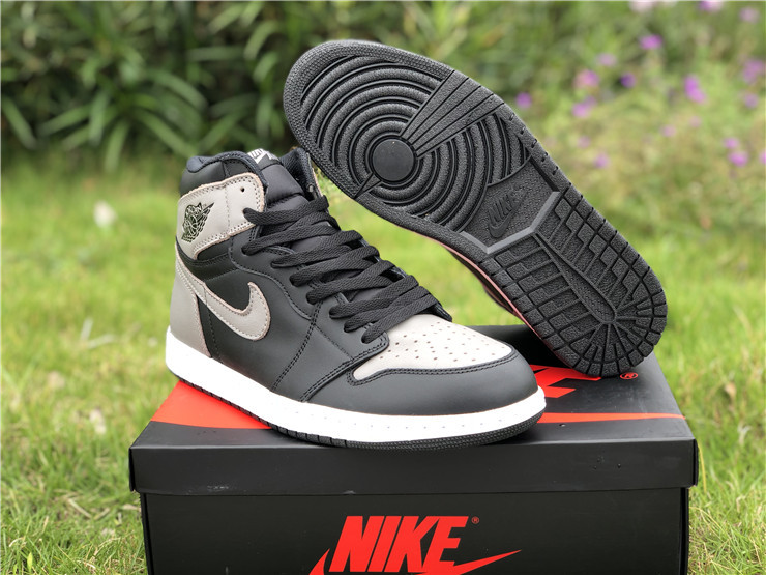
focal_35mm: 52
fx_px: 1151
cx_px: 383
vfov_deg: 28.0
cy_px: 288
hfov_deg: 36.8
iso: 16
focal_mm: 6
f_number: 2.4
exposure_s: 1/144
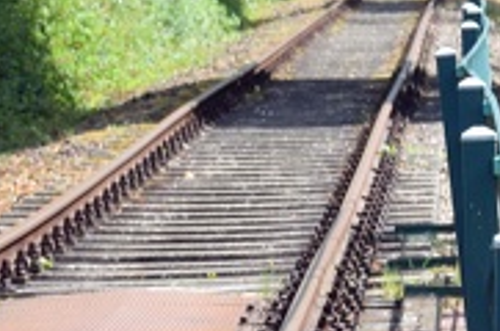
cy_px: 146
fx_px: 4561
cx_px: 887
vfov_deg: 4.2
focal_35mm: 329
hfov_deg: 6.2
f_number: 8
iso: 400
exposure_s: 1/250
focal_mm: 50
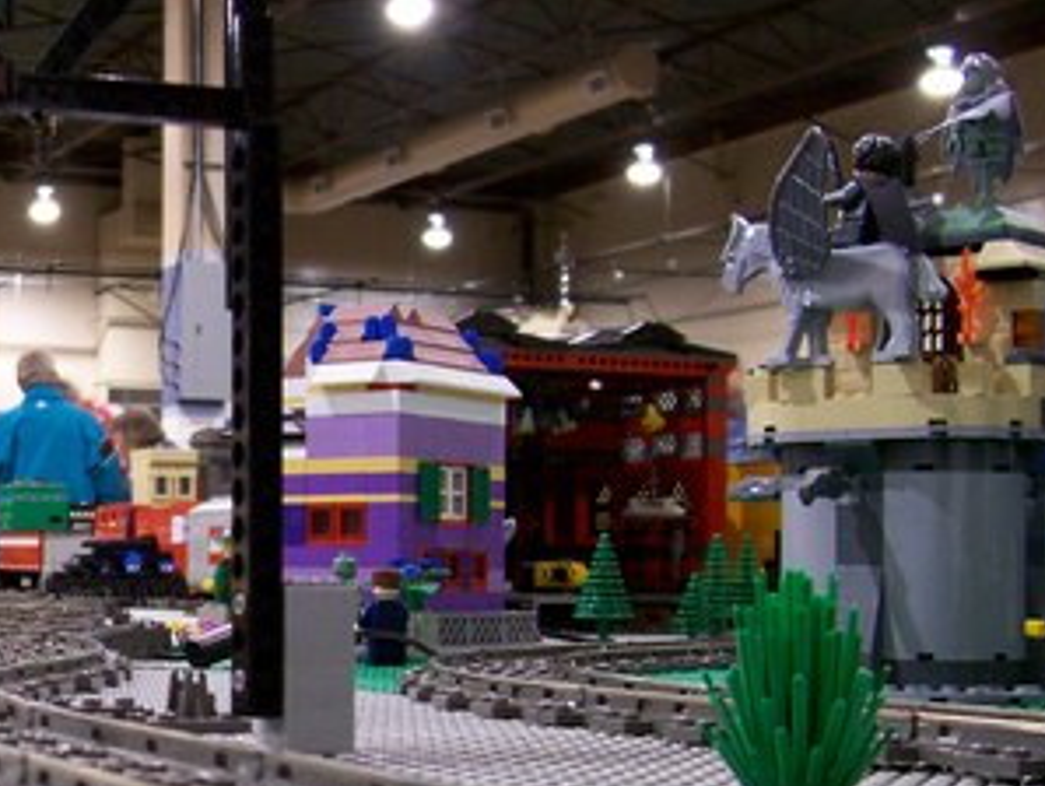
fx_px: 2206
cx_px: -21
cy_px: 530
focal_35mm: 73
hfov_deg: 25.3
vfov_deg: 20.1
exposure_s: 1/10.1
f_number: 2.7
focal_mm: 5.6
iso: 160
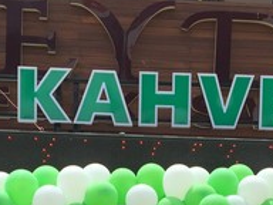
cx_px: 142
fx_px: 797
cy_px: 325
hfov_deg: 19.4
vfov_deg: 13.6
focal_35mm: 101
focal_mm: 4.15
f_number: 2.2
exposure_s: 1/1464
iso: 32
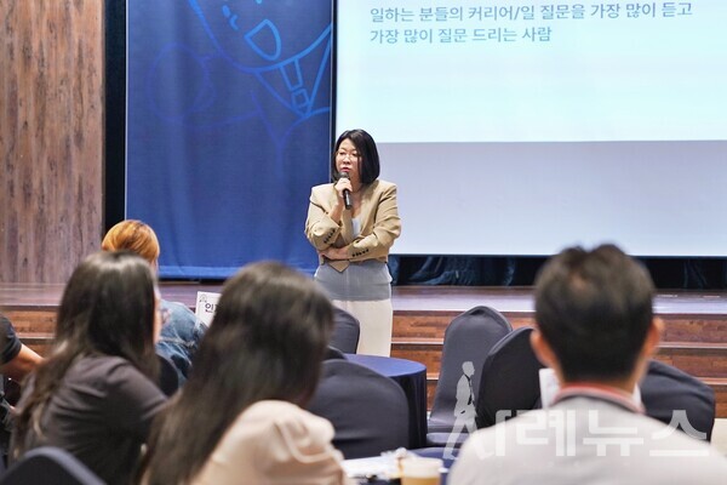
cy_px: 242
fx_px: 2120
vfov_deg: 13.0
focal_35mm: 105
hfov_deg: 19.5
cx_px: 364
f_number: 2.8
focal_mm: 70
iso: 1250
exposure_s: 1/100
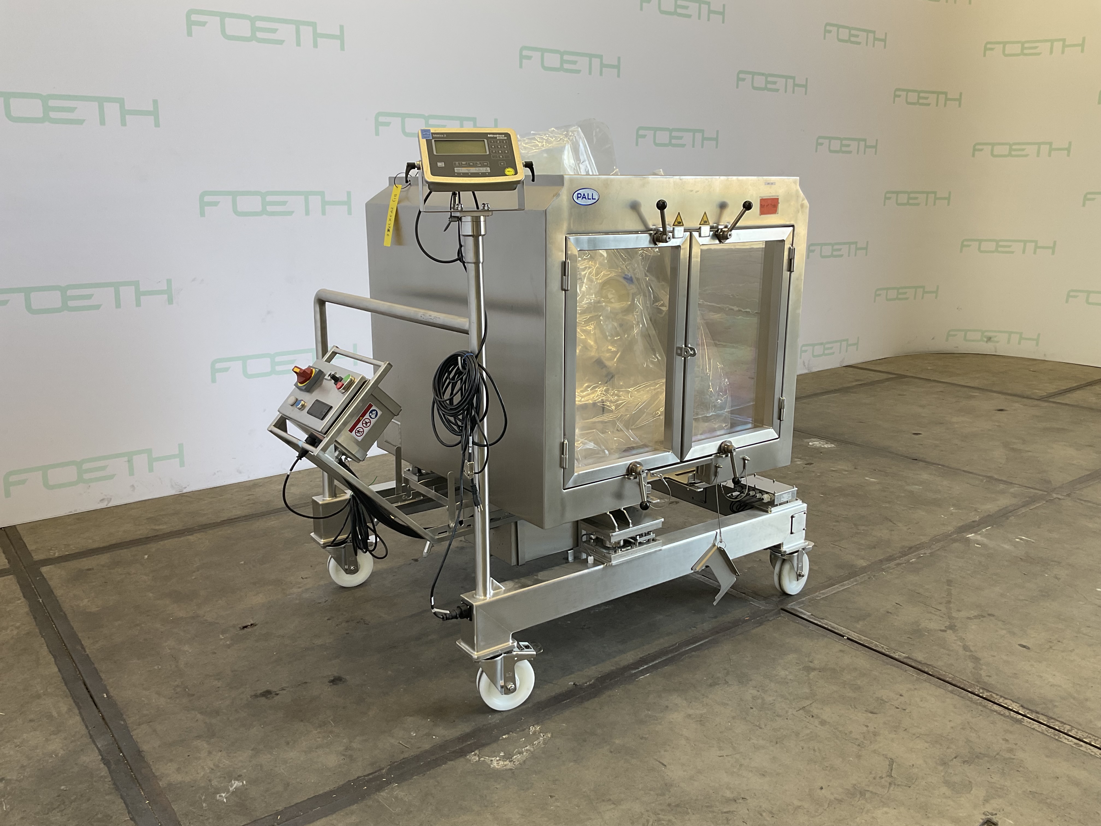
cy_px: 413
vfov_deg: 48.2
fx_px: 922
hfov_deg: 61.7
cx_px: 550
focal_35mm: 29
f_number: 1.8
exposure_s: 1/100
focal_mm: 3
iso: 40
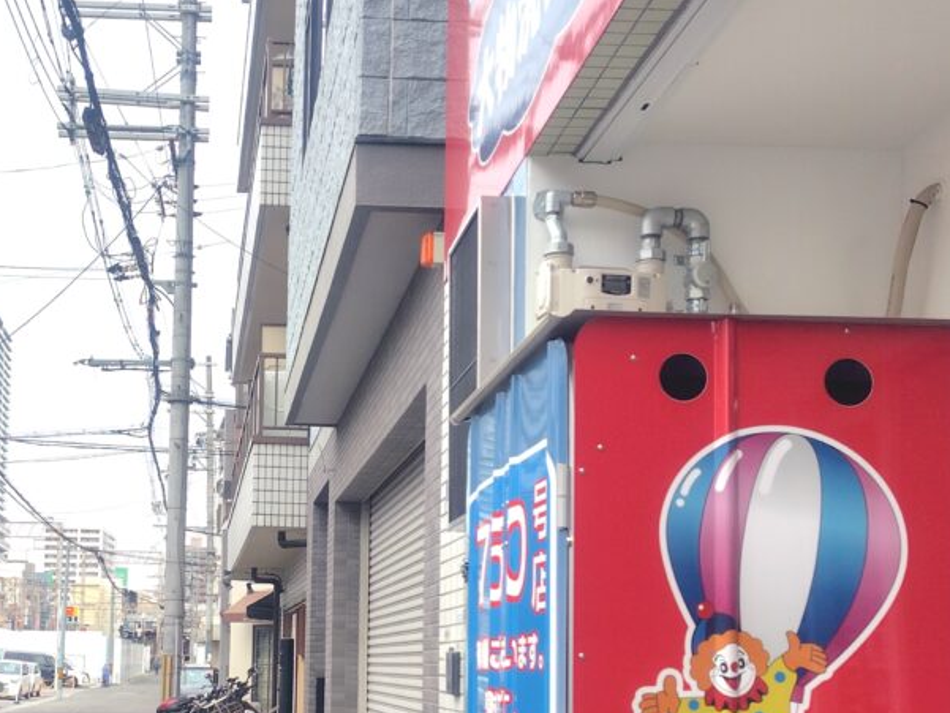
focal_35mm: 49
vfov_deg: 29.3
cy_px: 526
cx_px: 281
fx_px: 1345
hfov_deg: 38.2
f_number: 1.9
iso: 50
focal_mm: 5.6
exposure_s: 1/1191
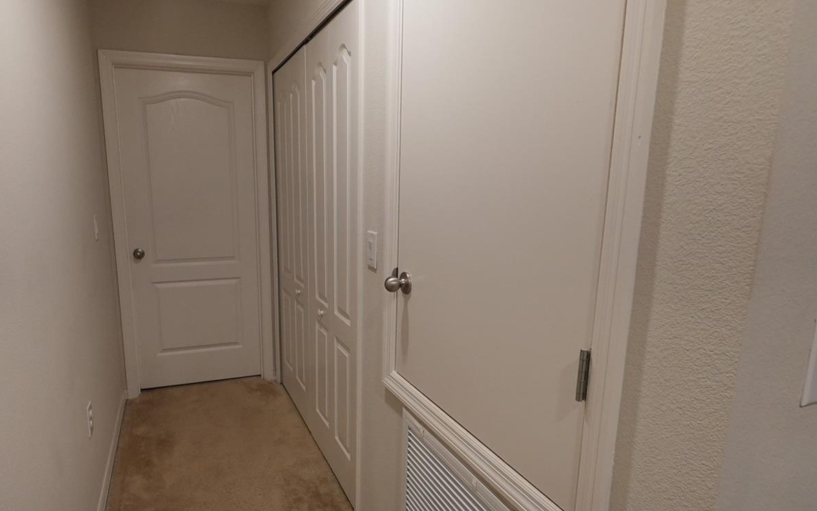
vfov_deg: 55.0
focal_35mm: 22
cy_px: 280
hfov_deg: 79.1
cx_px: 346
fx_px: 490
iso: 1250
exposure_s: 1/160
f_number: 3.5
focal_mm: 11
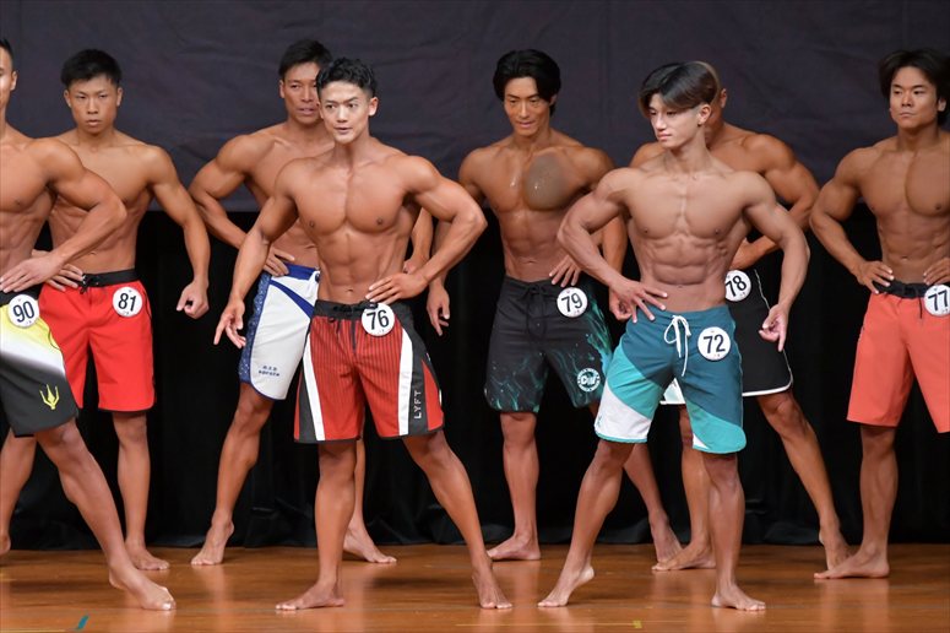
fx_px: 7913
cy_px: 316
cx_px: 475
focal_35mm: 300
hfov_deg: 6.9
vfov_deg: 4.6
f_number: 5.6
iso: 5000
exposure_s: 1/400
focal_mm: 200
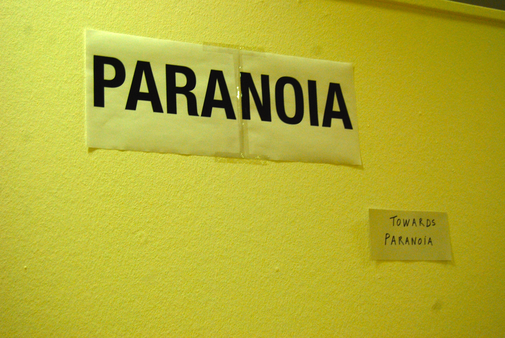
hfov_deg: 31.9
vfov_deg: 21.6
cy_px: 169
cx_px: 252
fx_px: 885
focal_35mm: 63
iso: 800
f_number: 5.3
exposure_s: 1/30
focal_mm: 42
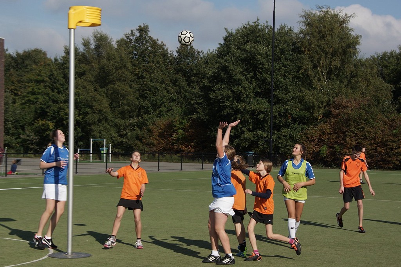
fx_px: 918
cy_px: 134
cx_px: 200
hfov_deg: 24.6
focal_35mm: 82
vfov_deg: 16.5
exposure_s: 1/500
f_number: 8
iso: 100
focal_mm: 55
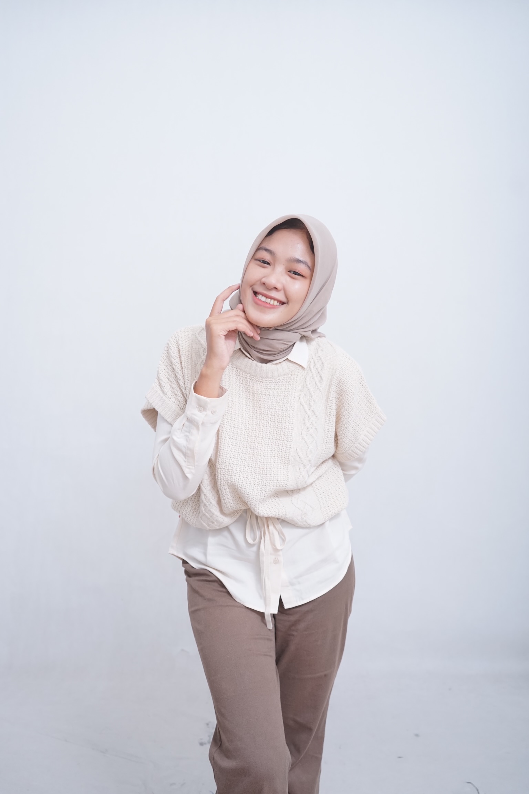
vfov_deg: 65.5
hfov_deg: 46.4
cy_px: 397
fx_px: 617
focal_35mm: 28
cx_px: 264
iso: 800
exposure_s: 1/160
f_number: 4
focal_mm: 28
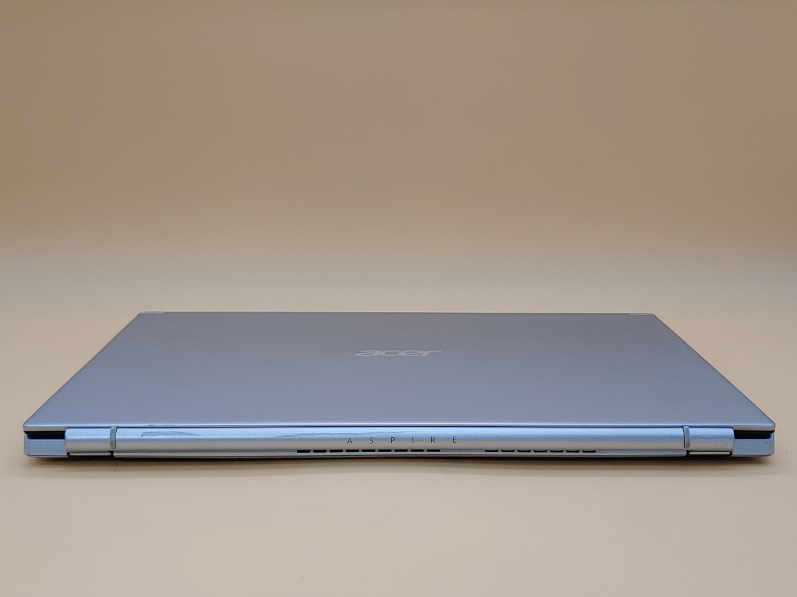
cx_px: 398
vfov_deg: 35.1
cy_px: 298
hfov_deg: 45.8
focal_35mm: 41
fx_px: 944
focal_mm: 4.36
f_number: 1.8
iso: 50
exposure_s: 1/119
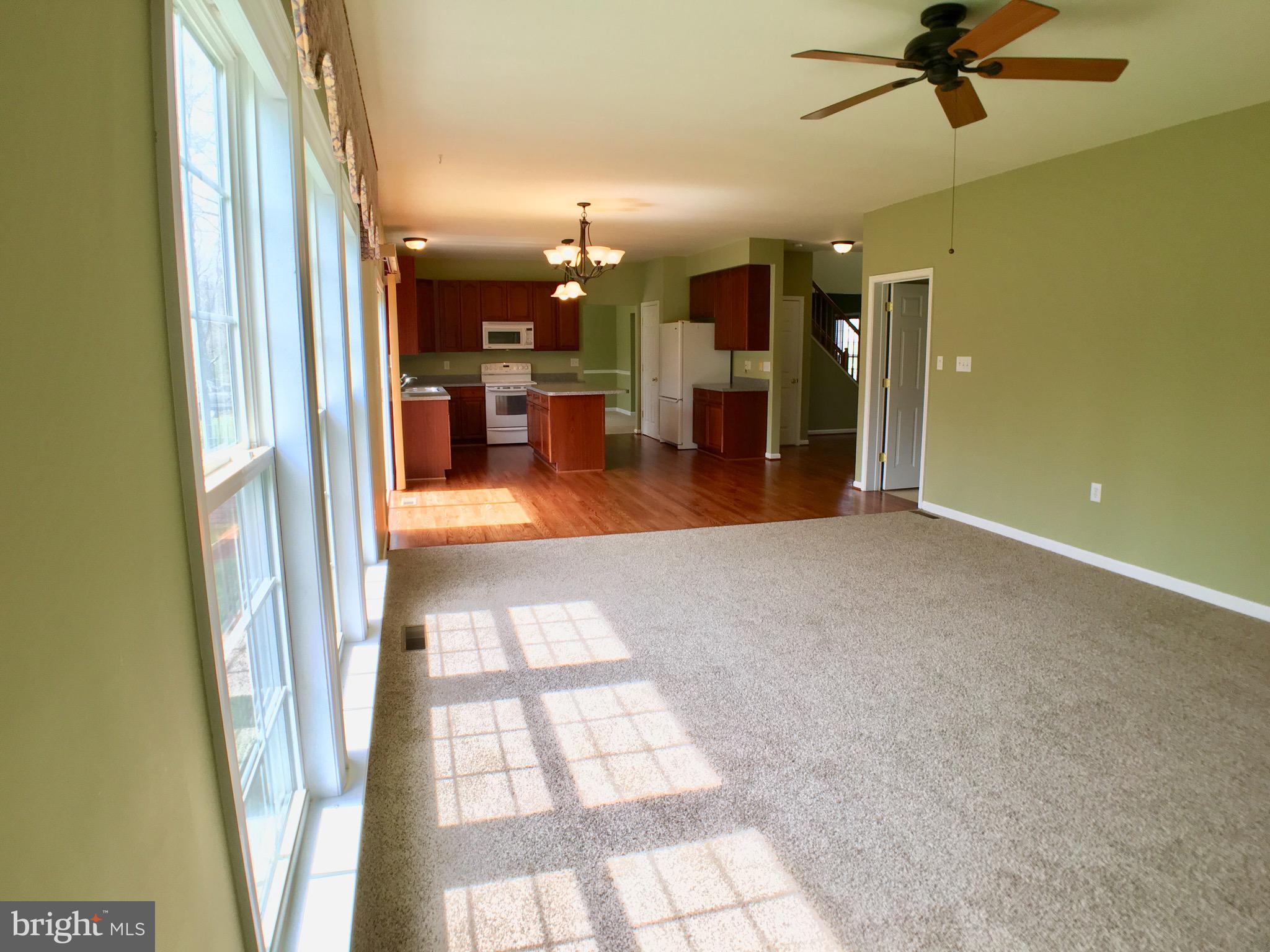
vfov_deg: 48.2
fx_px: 1064
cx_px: 635
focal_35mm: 29
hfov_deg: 61.7
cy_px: 476
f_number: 2.2
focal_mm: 4.15
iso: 40
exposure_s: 1/120
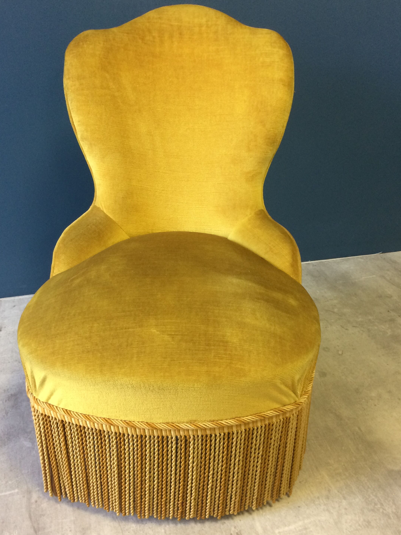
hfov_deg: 42.9
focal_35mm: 33
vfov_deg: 55.3
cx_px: 188
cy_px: 259
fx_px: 510
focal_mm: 4.15
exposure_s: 1/33
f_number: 2.2
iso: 125
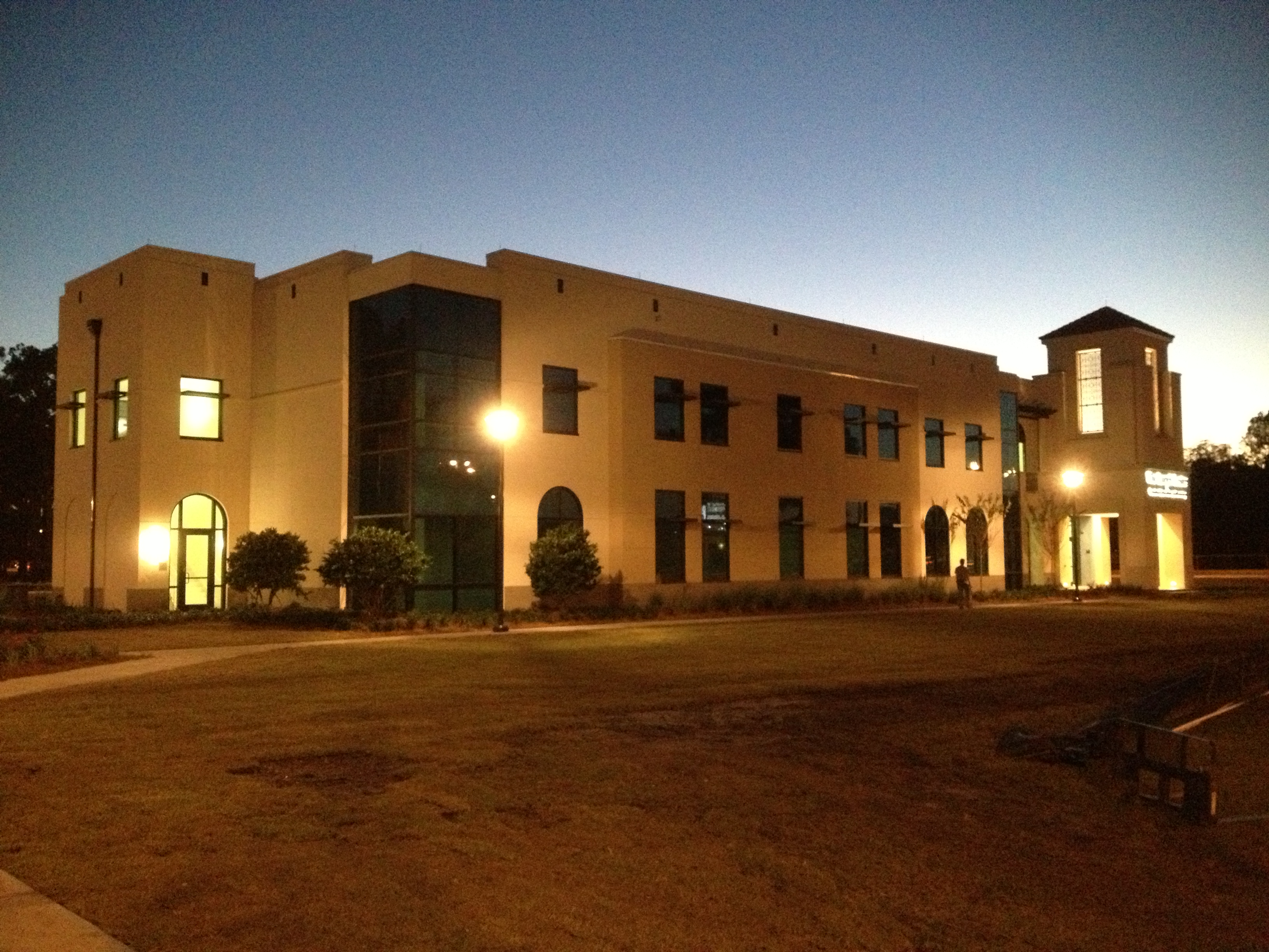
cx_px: 634
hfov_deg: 52.6
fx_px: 1283
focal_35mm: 35
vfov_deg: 40.7
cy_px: 476
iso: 800
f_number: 2.4
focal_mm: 4.28
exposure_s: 1/16
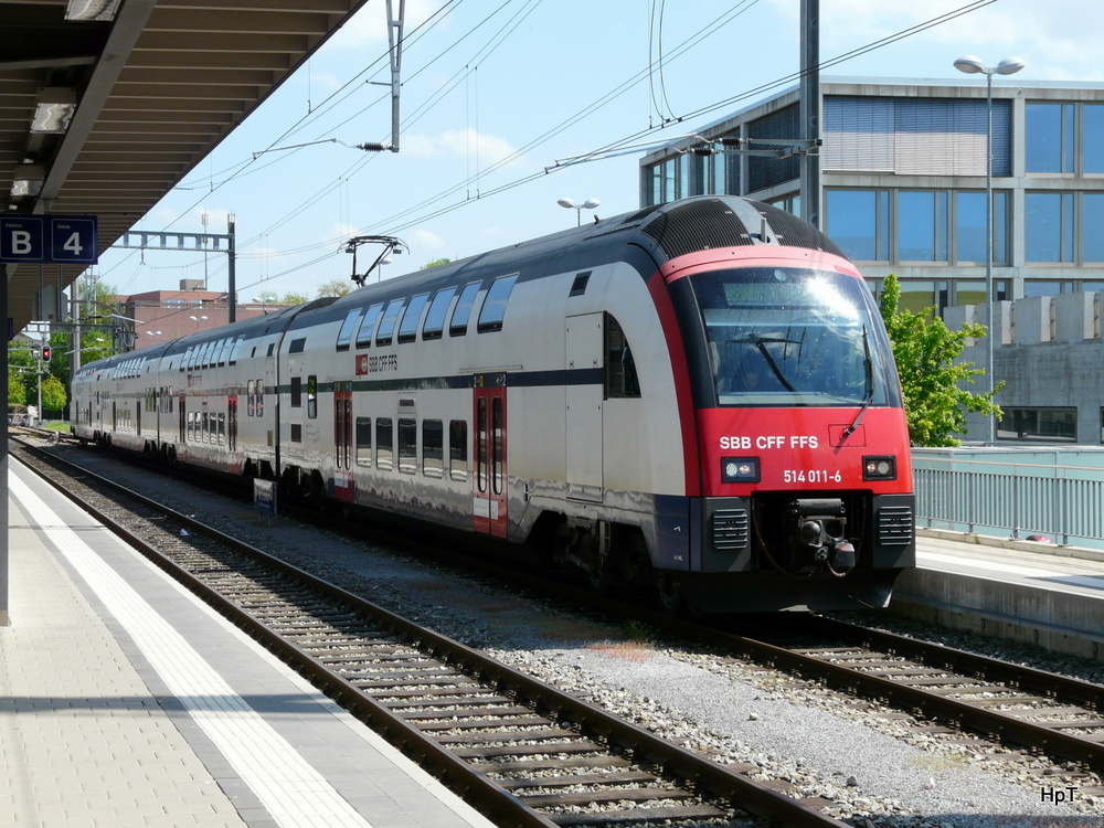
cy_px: 414
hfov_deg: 31.2
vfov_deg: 23.7
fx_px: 1977
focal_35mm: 62
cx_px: 552
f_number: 5.6
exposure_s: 1/320
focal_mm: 10.2
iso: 100
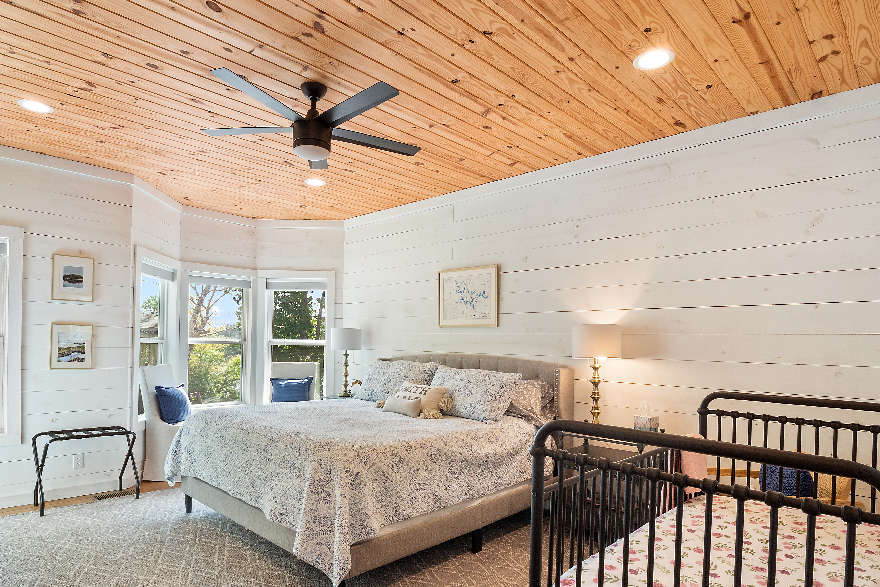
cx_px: 417
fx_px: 489
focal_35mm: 20
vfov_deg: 61.4
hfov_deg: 83.9
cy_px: 350
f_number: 5.6
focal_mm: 8
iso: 200
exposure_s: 1/10
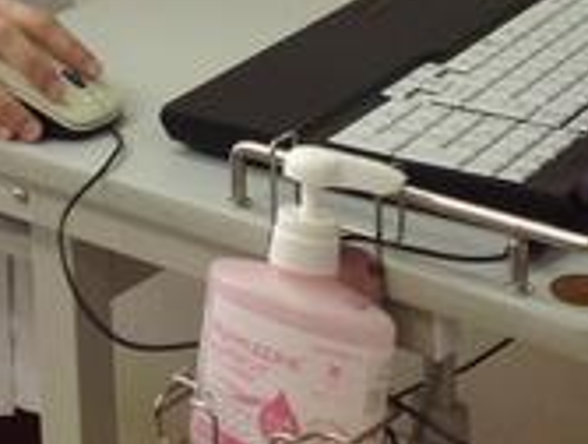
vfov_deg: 11.3
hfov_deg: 15.8
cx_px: 48
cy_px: -324
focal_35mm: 123
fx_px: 2094
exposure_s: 1/60
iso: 64
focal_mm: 4.28
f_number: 2.4
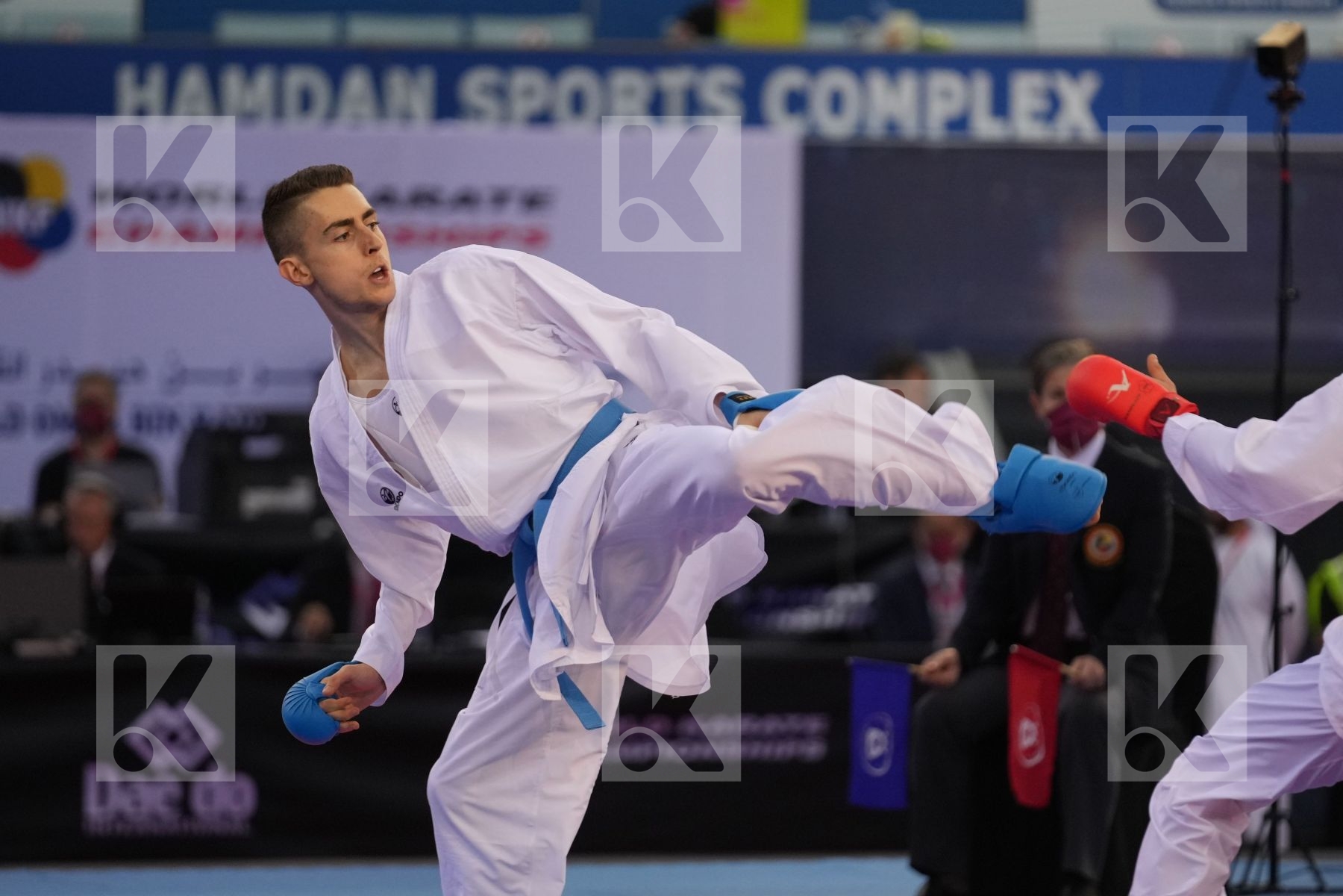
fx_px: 10892
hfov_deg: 7.1
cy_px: 448
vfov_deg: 4.7
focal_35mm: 292
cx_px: 672
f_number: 2.8
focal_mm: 195
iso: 1600
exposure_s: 1/1000
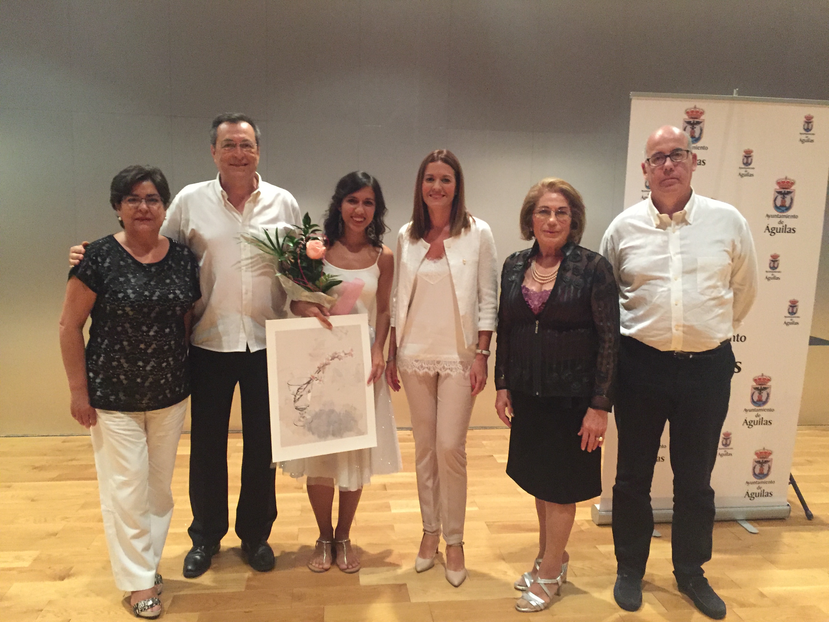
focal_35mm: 29
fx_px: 695
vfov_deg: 48.2
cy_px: 311
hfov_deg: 61.7
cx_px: 414
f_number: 2.2
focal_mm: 4.15
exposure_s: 1/17
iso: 320
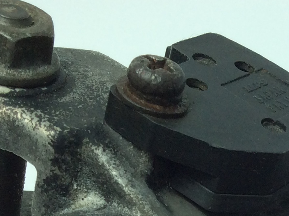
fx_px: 867
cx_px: 271
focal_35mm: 104
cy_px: 350
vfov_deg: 13.2
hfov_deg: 18.6
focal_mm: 3.3
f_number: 2.4
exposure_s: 1/259
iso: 32
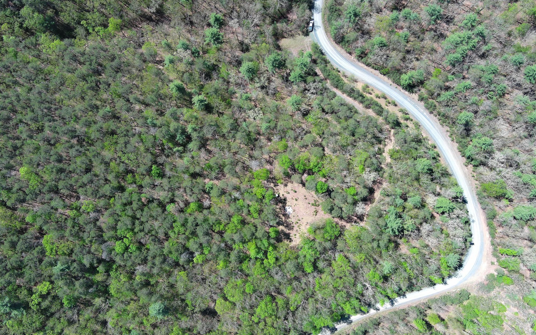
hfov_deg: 62.9
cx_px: 270
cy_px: 177
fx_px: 438
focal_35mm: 30
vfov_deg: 41.8
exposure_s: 1/532
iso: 100
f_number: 2.8
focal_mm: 10.57
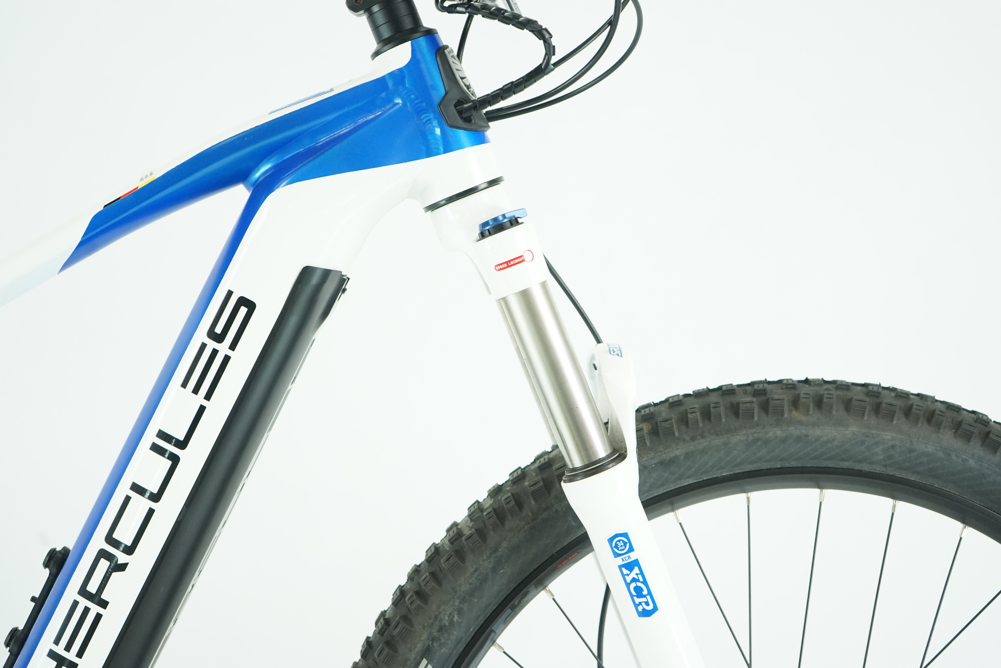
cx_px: 500
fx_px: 1529
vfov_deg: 24.6
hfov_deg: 36.2
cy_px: 334
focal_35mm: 55
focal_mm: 55
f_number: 5
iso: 2000
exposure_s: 1/200
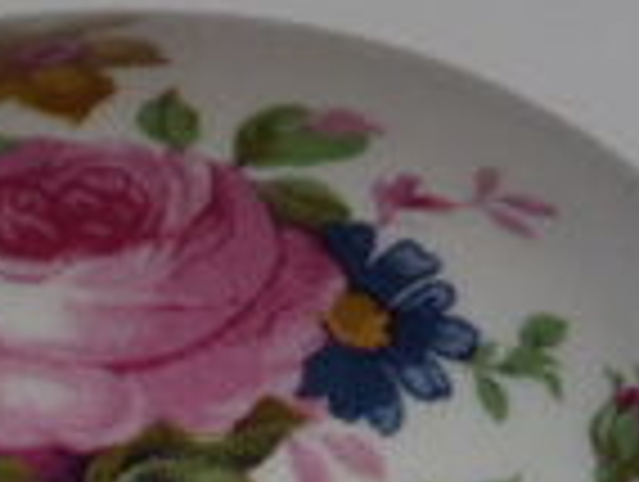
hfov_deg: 5.3
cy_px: 581
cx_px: 40
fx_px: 6916
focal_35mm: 374
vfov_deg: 4.0
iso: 100
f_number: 5.3
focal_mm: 18.2
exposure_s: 1/60
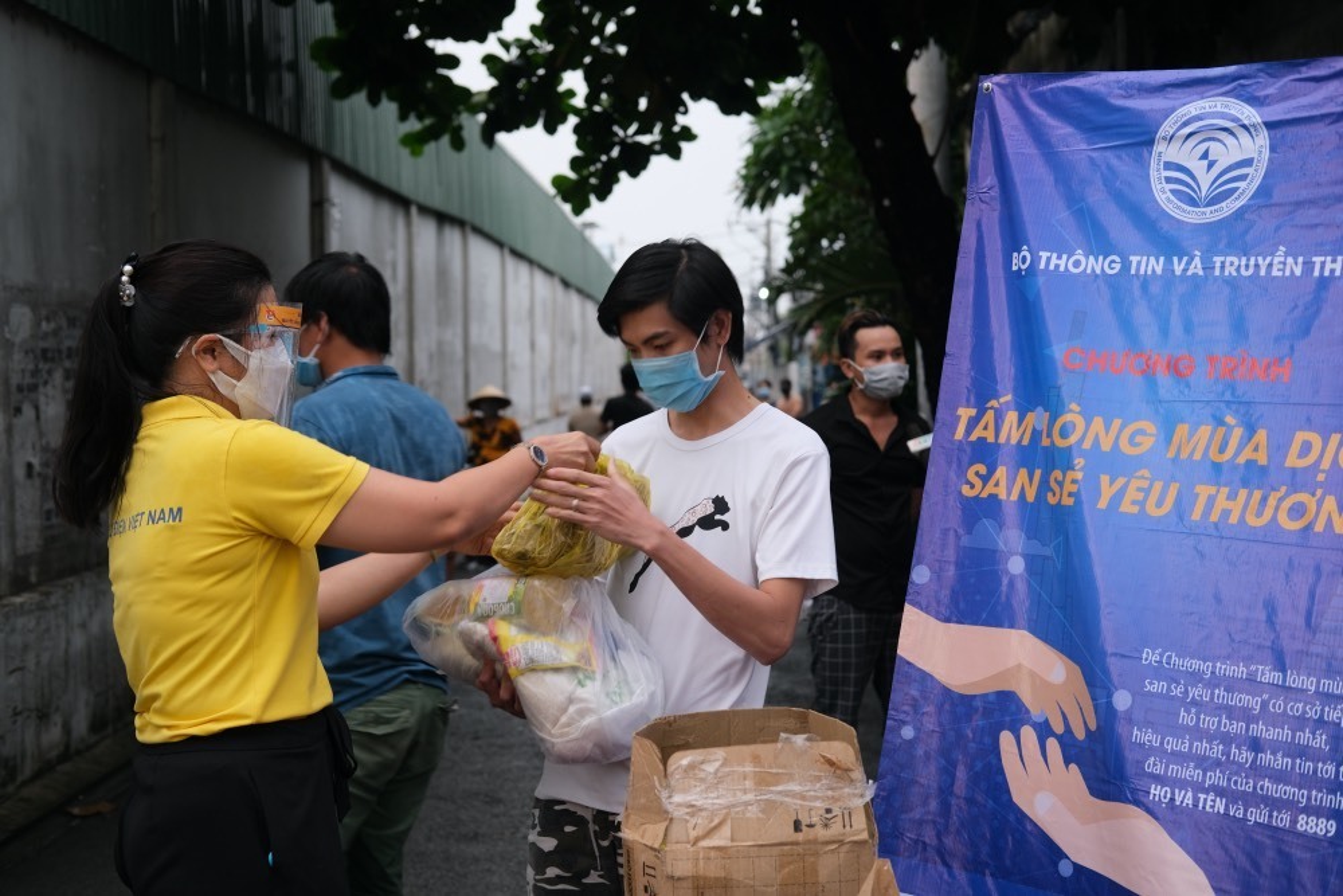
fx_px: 1977
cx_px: 672
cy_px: 448
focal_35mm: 53
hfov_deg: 37.5
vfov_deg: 25.5
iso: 320
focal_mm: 35
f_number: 3.2
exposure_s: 1/52
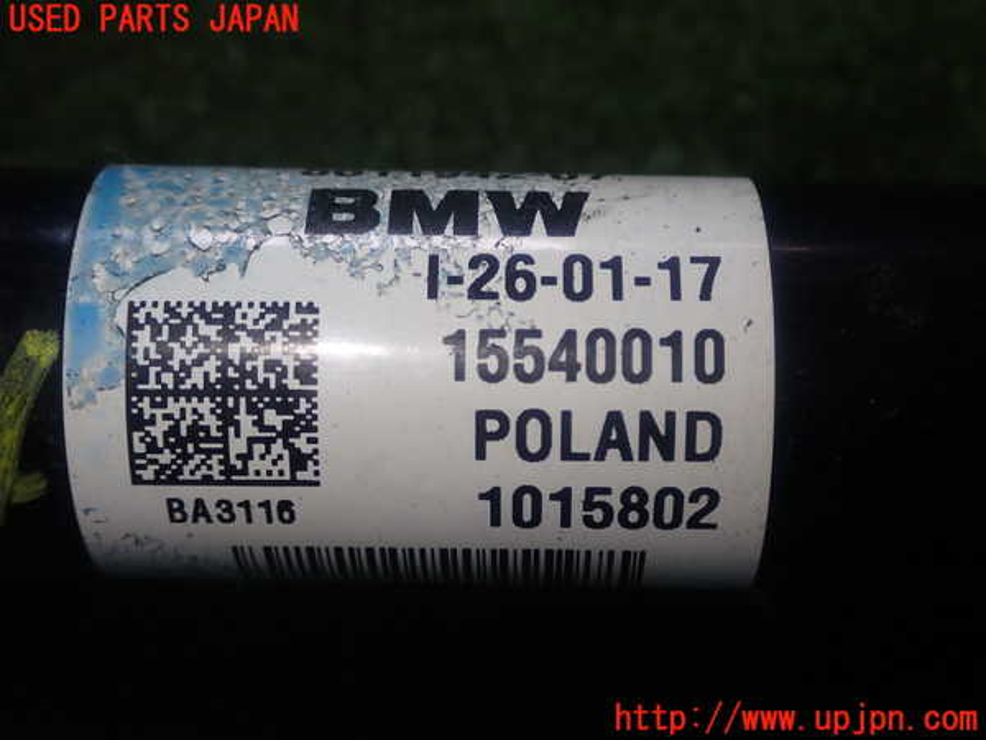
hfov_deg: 35.5
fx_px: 1538
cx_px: 493
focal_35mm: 54
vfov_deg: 27.0
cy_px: 370
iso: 160
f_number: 3.3
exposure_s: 1/100
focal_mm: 9.65
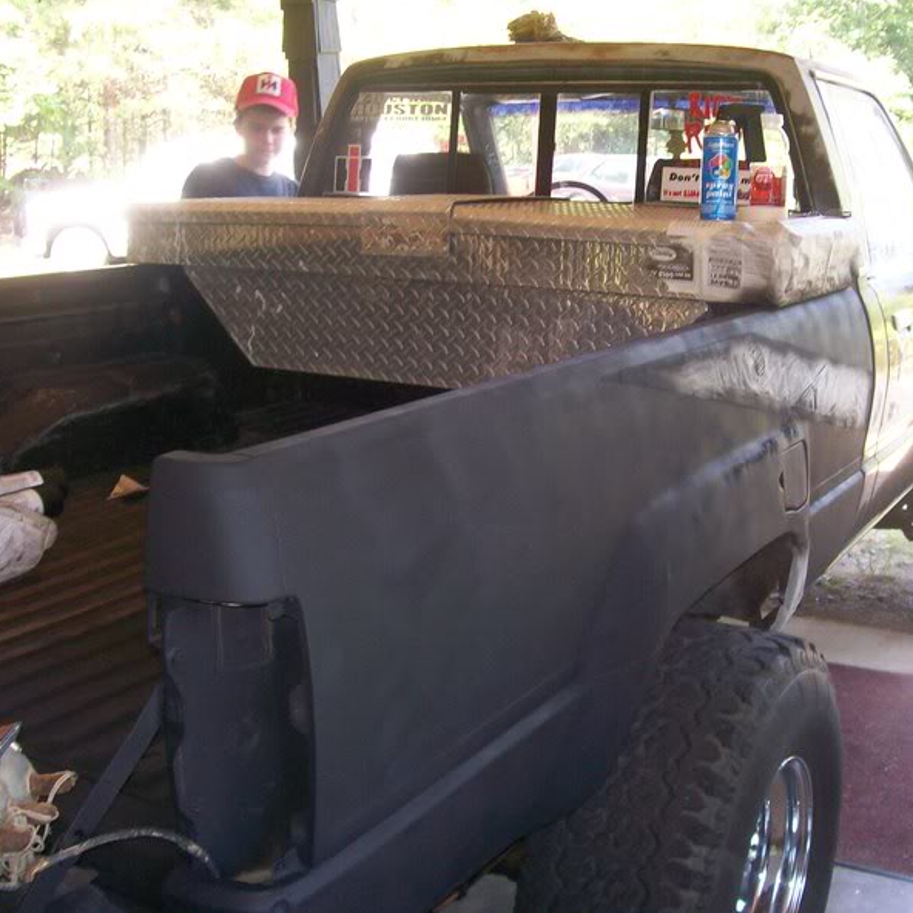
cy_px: 456
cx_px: 557
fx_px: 1283
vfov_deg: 39.2
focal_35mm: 43
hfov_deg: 39.0
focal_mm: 6
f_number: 2.7
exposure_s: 1/64
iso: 140
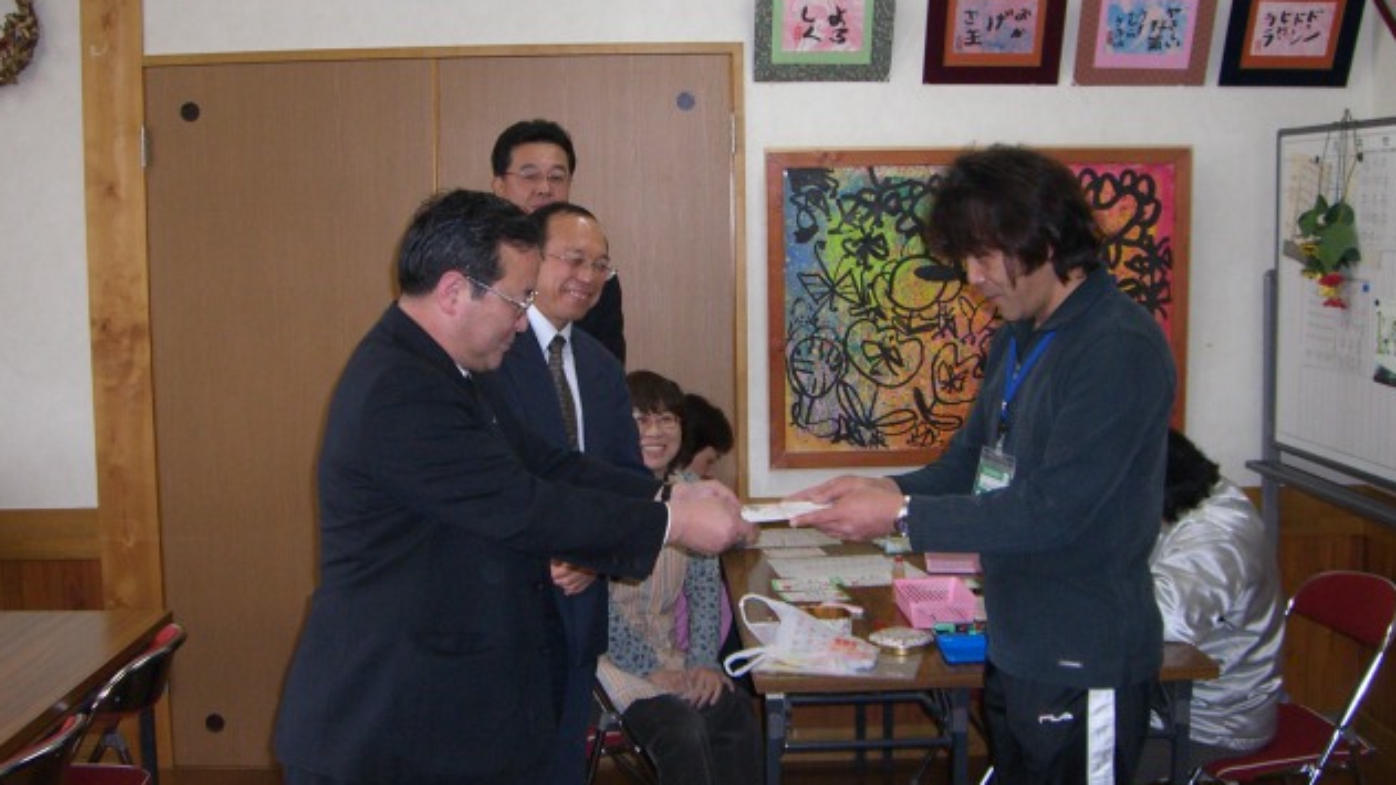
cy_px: 332
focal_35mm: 42
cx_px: 701
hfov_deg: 48.4
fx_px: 1555
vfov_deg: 28.3
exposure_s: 1/60
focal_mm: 6.2
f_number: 2.7
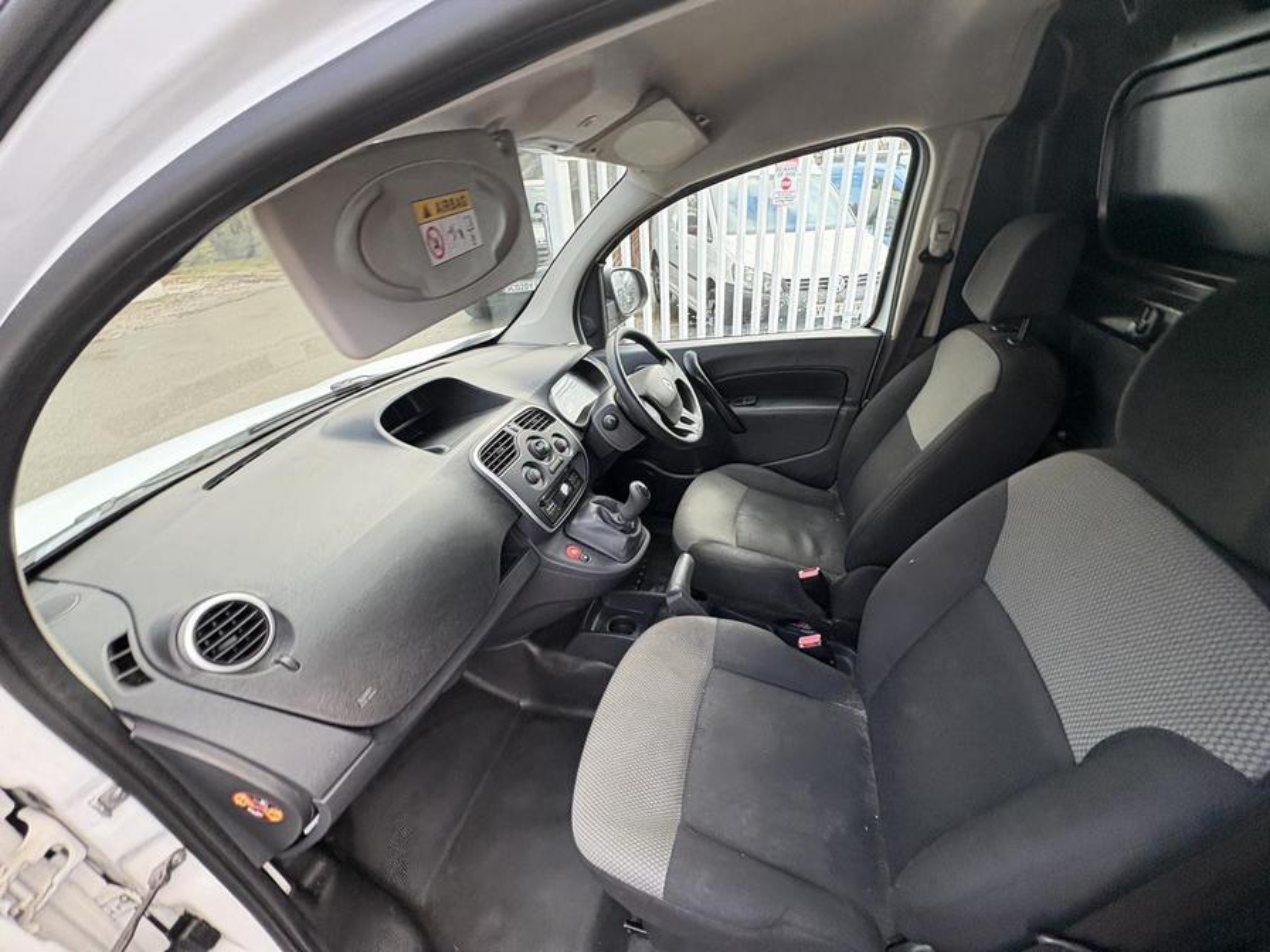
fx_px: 514
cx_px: 635
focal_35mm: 14
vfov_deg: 85.7
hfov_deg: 102.1
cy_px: 476
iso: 250
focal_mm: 2.22
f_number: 2.2
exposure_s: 1/64
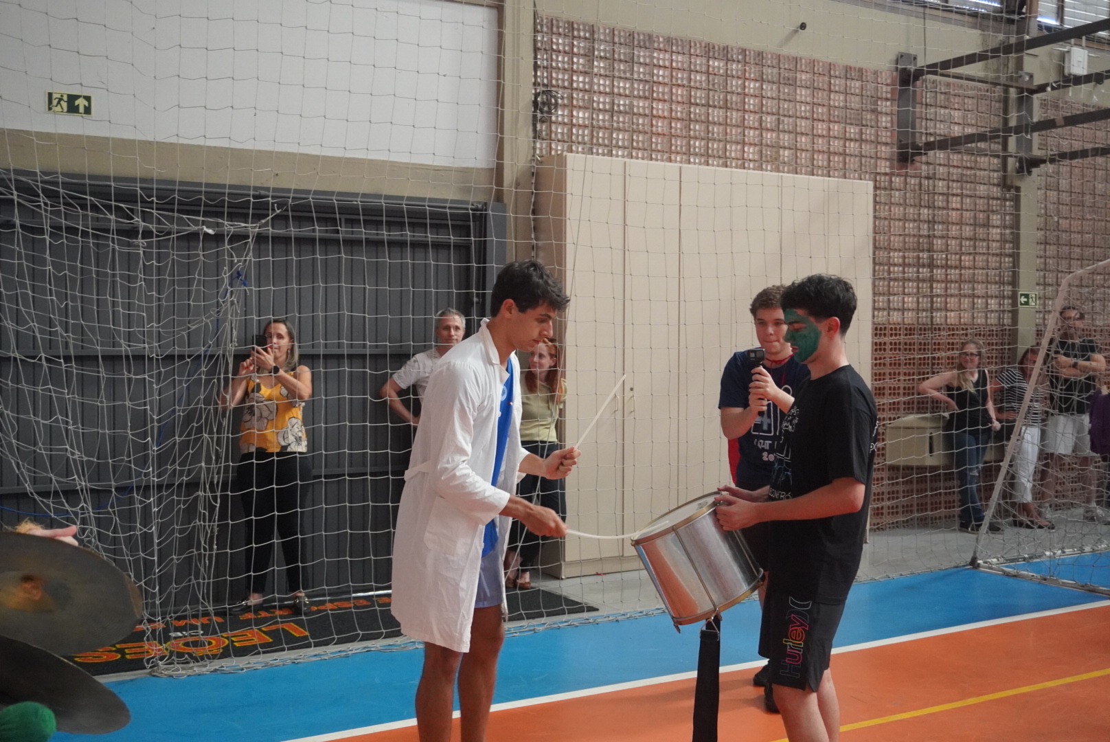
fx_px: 1250
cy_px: 371
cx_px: 555
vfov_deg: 33.1
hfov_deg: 47.9
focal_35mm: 40
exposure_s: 1/160
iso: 4000
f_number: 4.5
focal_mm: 27
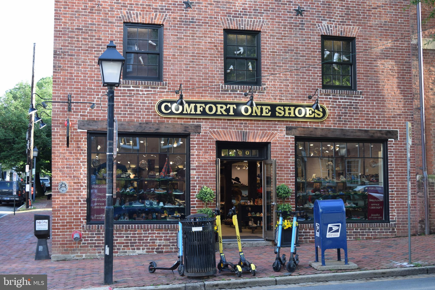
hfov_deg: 37.9
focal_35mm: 52
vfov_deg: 25.7
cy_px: 145
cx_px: 218
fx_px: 634
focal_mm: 35
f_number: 5.6
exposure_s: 1/125
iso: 400
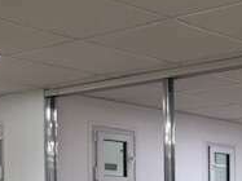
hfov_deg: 19.0
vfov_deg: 14.7
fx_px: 671
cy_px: 234
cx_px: 312
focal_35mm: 96
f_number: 1.8
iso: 32
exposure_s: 1/50
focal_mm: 4
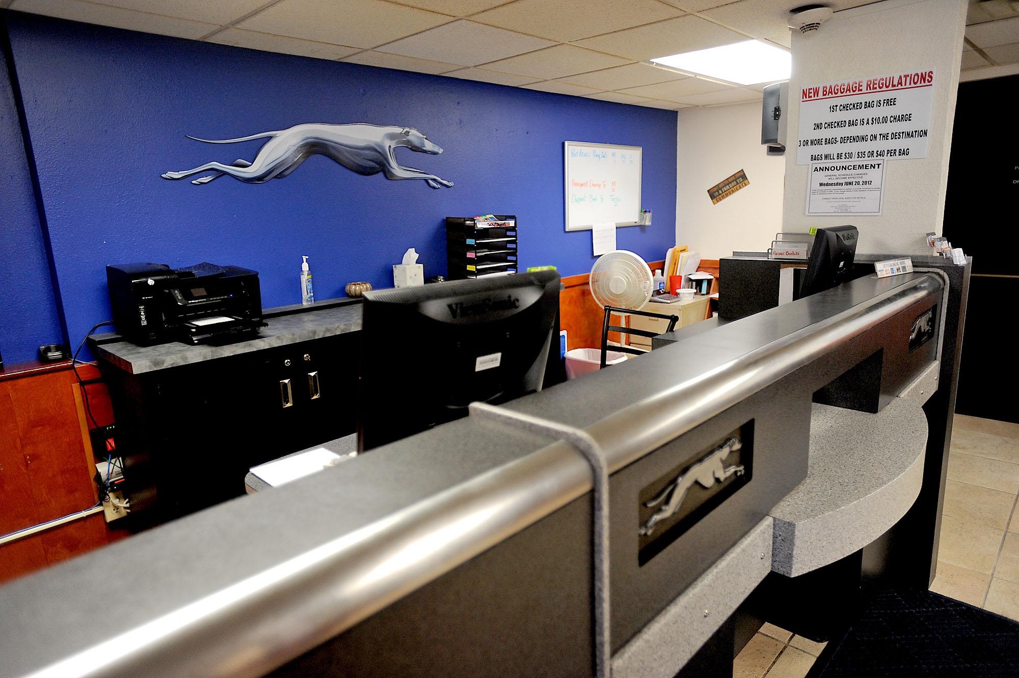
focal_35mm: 22
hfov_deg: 78.6
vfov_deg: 57.2
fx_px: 622
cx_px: 510
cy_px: 339
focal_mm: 22
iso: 1000
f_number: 2.8
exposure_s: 1/320
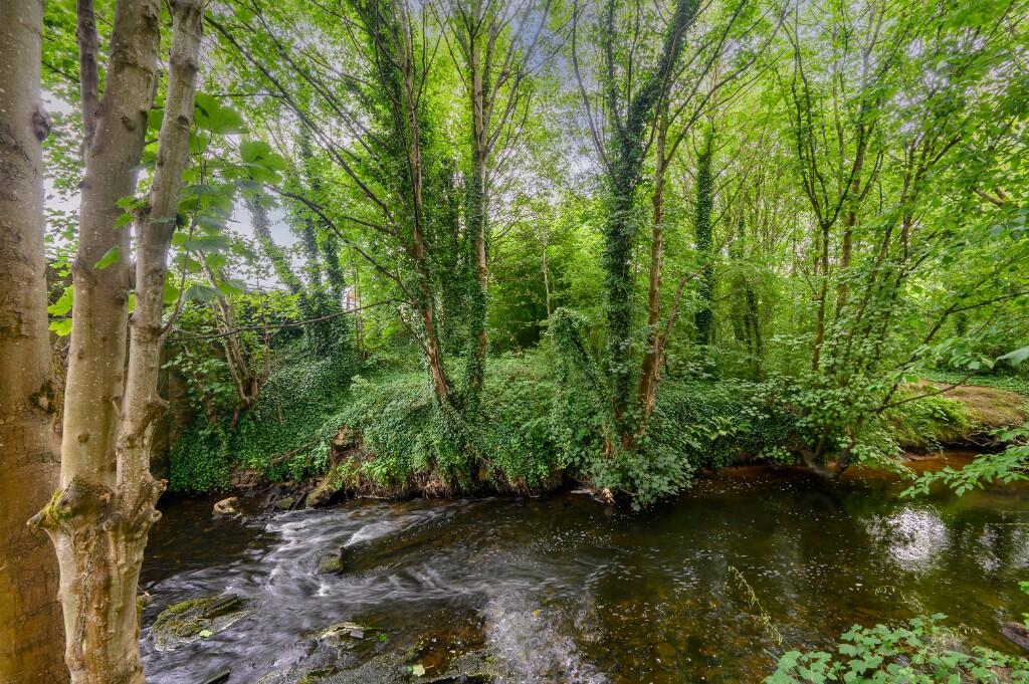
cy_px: 342
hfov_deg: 104.3
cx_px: 514
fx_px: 400
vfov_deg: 81.1
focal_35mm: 14
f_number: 9
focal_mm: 14
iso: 400
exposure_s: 1/50
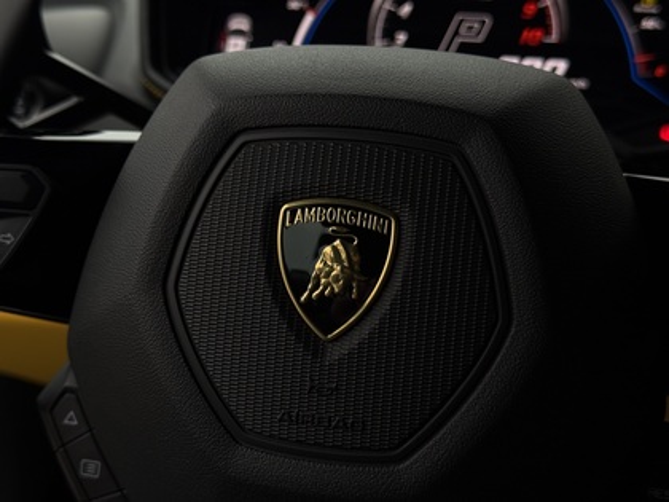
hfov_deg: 39.7
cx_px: 334
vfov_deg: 30.3
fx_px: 928
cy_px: 251
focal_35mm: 48
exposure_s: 1/519
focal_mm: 6.76
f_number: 1.78
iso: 100
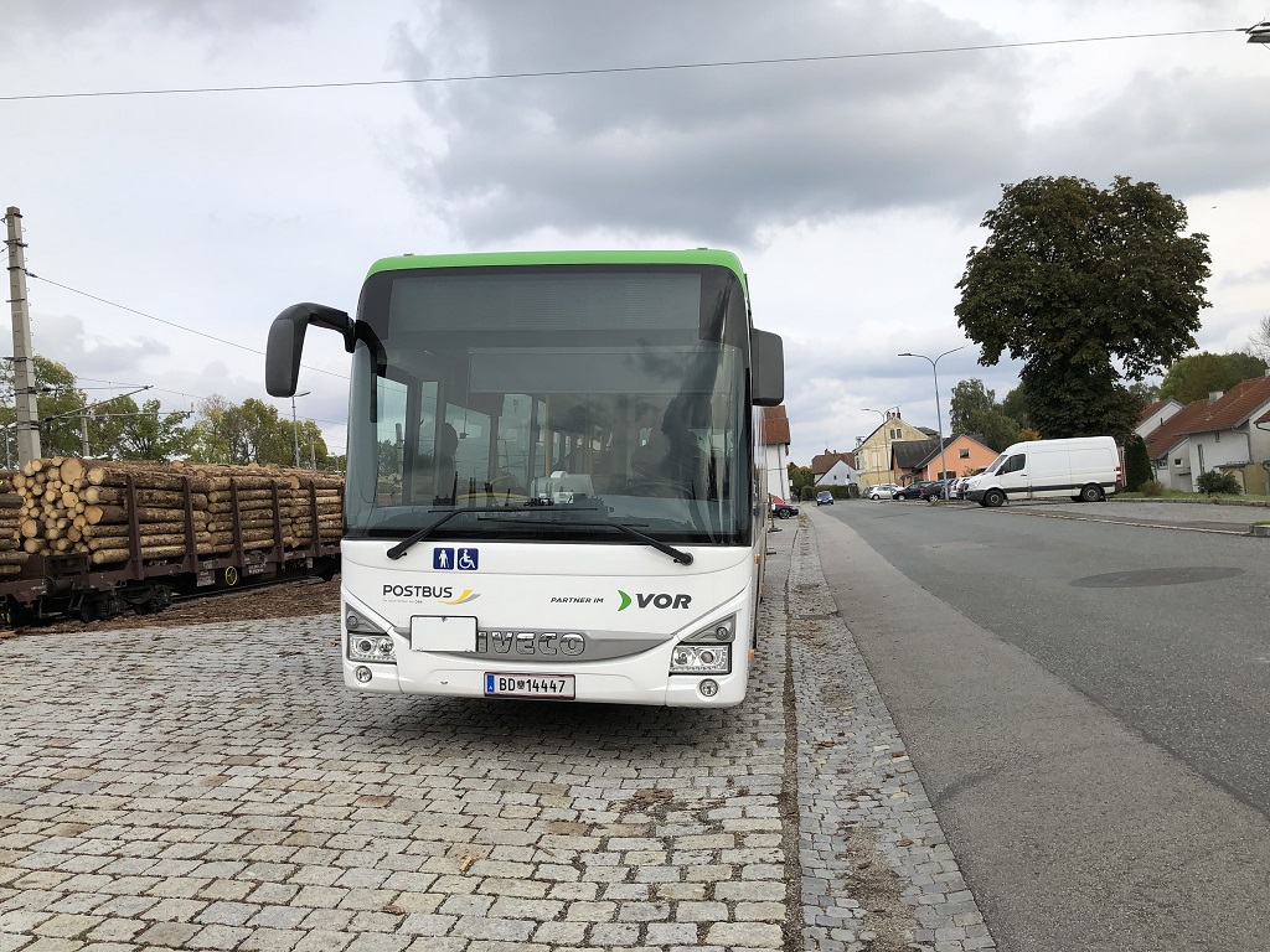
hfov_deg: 63.4
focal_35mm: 28
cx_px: 635
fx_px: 1027
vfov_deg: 49.7
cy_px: 476
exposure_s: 1/1116
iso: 20
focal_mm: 4
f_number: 1.8
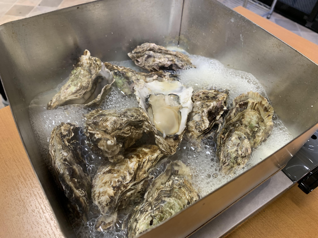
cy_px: 119
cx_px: 159
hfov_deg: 67.3
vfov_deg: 53.1
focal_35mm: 26
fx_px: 239
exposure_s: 1/50
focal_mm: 4.2
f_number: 1.8
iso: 80
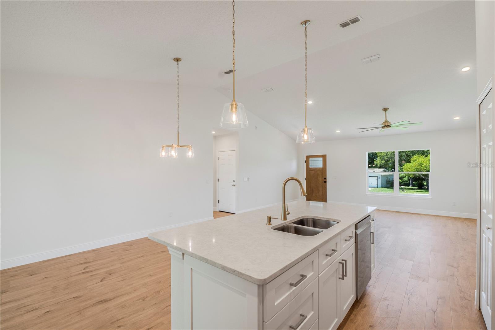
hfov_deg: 100.4
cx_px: 248
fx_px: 206
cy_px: 165
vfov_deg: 77.3
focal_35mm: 15
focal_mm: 10
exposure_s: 1/1.67
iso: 100
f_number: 11
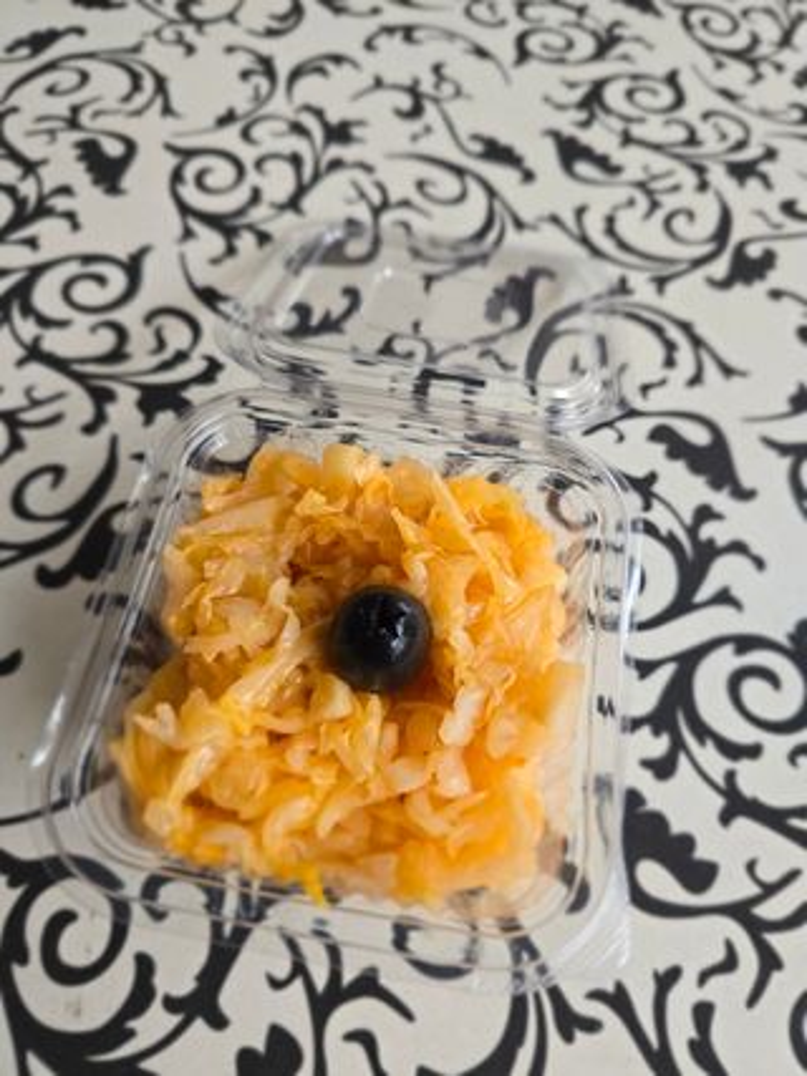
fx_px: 715
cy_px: 538
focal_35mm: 23
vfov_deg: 73.9
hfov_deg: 58.9
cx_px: 404
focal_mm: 6.3
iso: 160
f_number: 1.7
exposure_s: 1/50
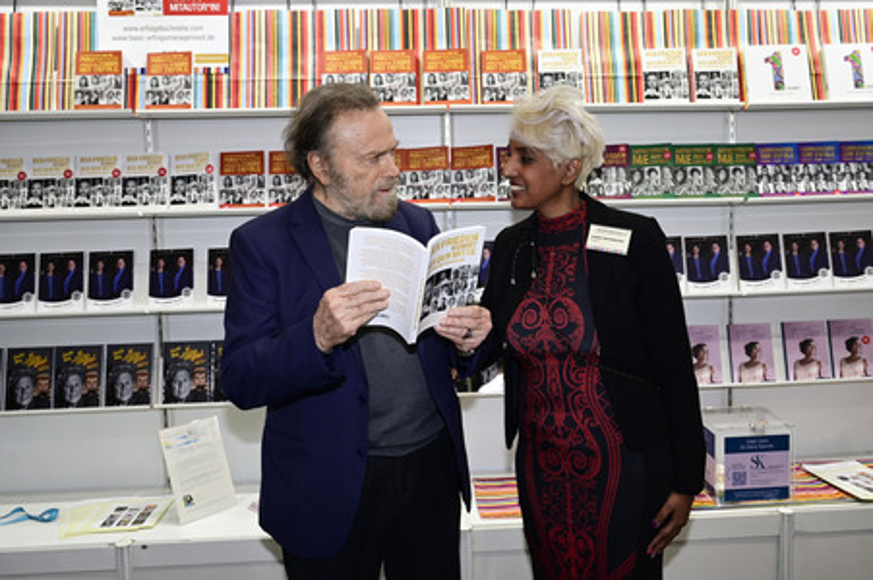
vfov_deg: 41.7
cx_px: 436
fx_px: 763
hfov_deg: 59.5
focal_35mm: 32
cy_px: 290
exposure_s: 1/200
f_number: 5.6
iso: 1600
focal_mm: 31.5
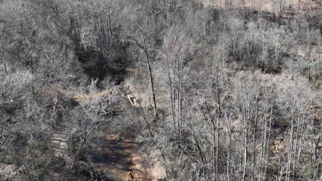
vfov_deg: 27.1
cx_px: 205
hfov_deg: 45.9
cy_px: 100
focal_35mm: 44
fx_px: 376
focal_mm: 12.29
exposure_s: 1/160
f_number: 2.8
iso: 180
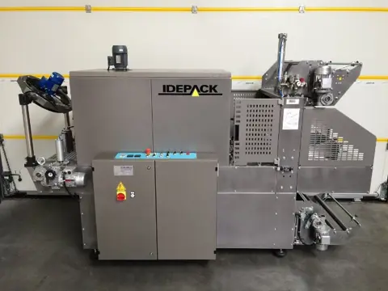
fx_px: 325
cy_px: 146
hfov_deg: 61.7
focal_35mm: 29
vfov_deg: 48.2
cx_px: 194
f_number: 2.2
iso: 80
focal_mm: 4.15
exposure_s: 1/33
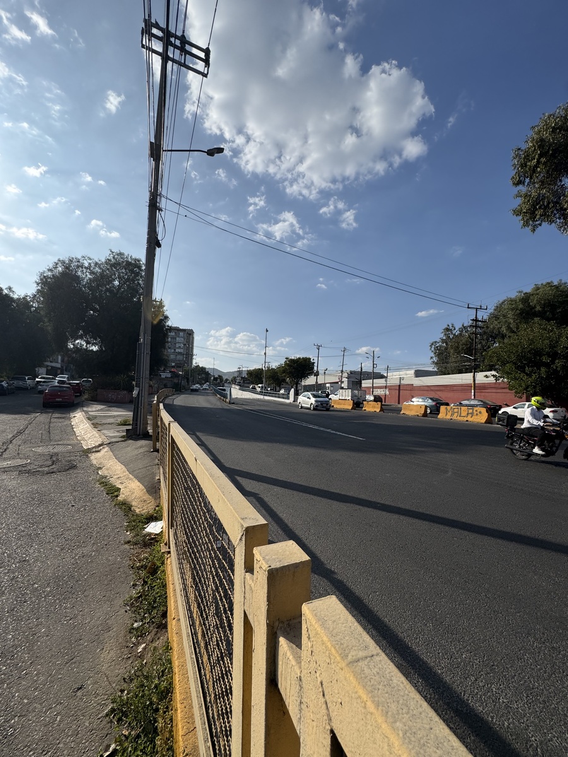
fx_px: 306
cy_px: 378
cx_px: 284
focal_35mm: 14
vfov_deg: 102.1
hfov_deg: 85.7
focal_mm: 2.22
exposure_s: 1/3390
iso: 50
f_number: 2.2
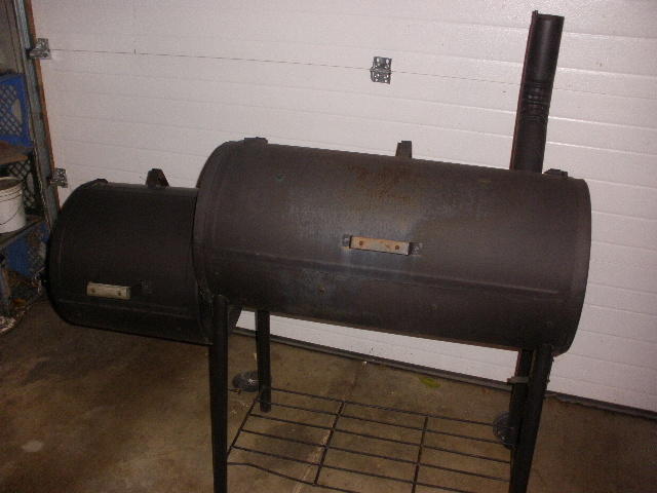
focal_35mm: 36
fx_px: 683
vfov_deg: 39.7
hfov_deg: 51.4
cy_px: 246
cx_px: 328
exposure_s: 1/30
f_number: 3.5
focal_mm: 6.3
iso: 250
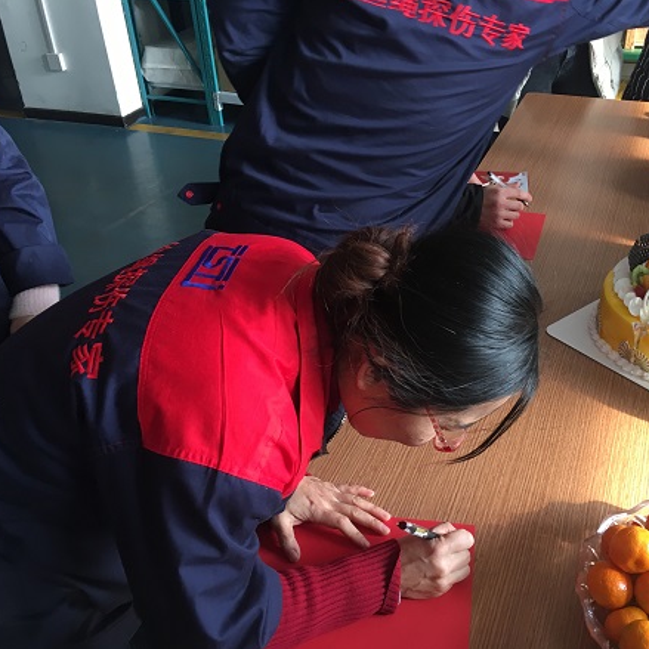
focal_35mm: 35
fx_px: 742
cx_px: 401
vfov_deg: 47.2
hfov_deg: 46.9
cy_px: 327
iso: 80
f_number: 2.2
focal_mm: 4.15
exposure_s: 1/33
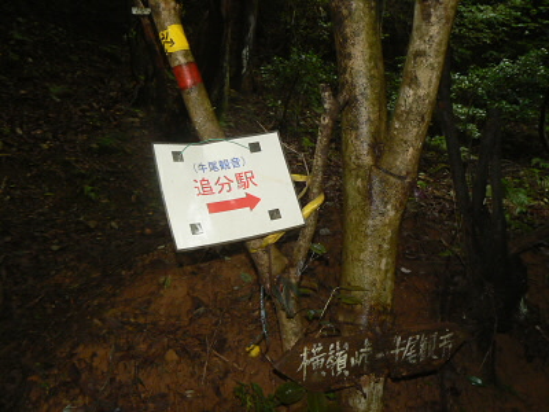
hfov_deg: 51.4
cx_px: 274
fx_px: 571
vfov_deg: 39.7
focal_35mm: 36
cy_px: 206
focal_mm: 6
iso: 100
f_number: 2.8
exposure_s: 1/30
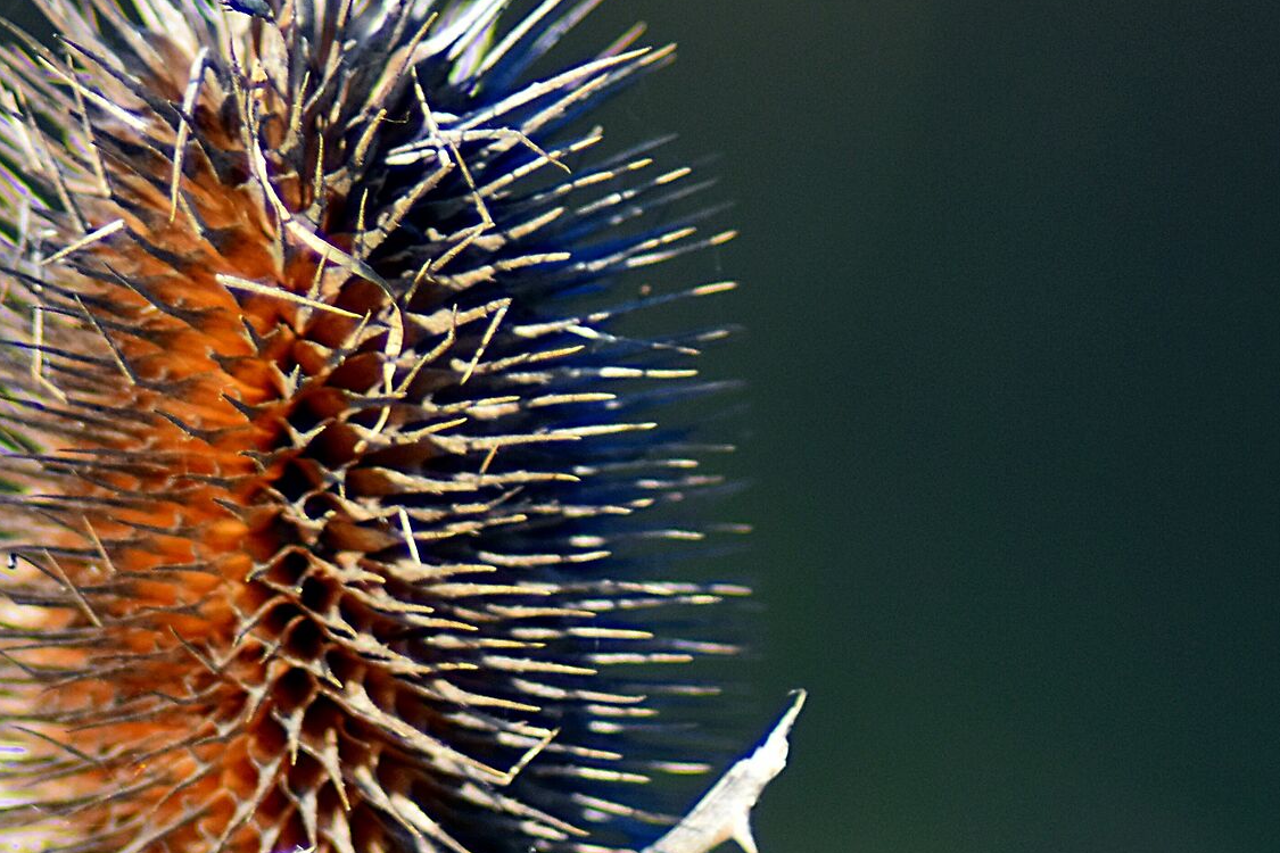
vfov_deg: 1.4
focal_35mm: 960
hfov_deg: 2.1
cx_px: 423
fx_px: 34131
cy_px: 422
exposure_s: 1/1000
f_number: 5.6
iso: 800
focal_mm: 300
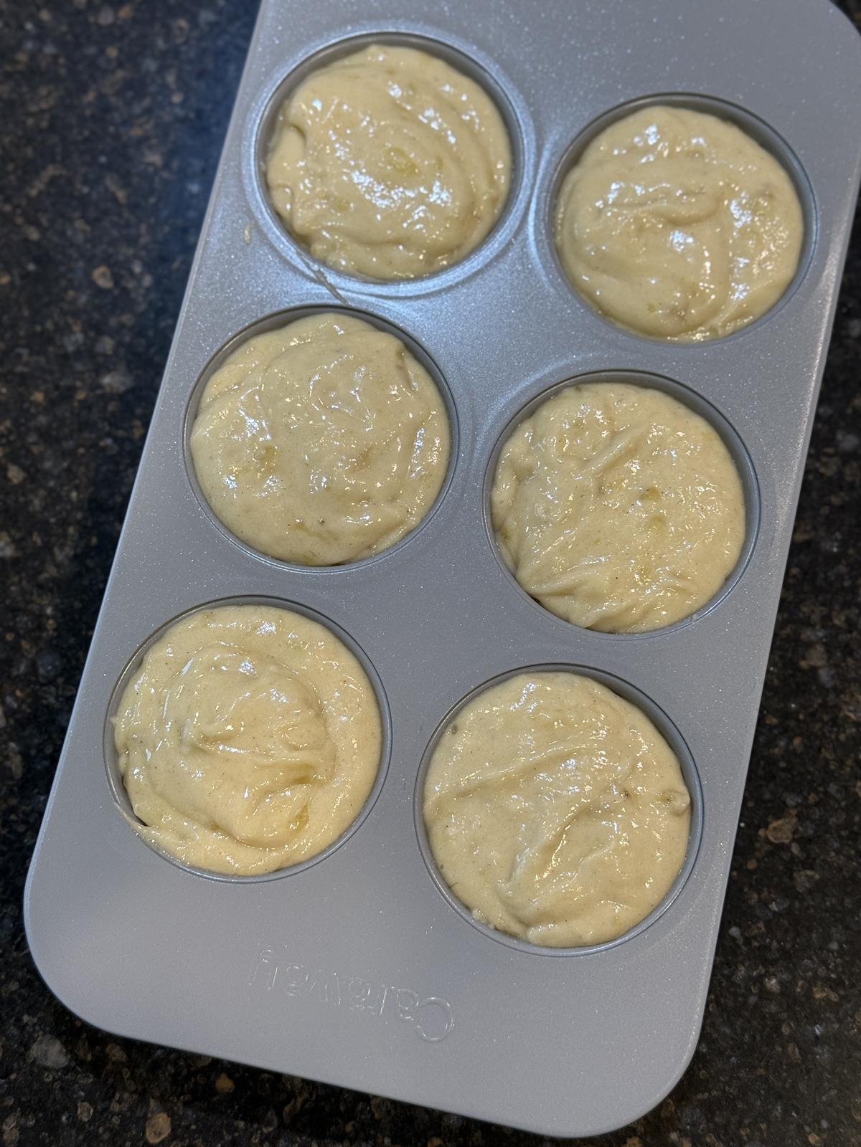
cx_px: 430
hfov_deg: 30.3
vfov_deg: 39.7
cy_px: 574
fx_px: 1592
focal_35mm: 48
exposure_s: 1/60
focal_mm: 6.76
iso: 80
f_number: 1.78
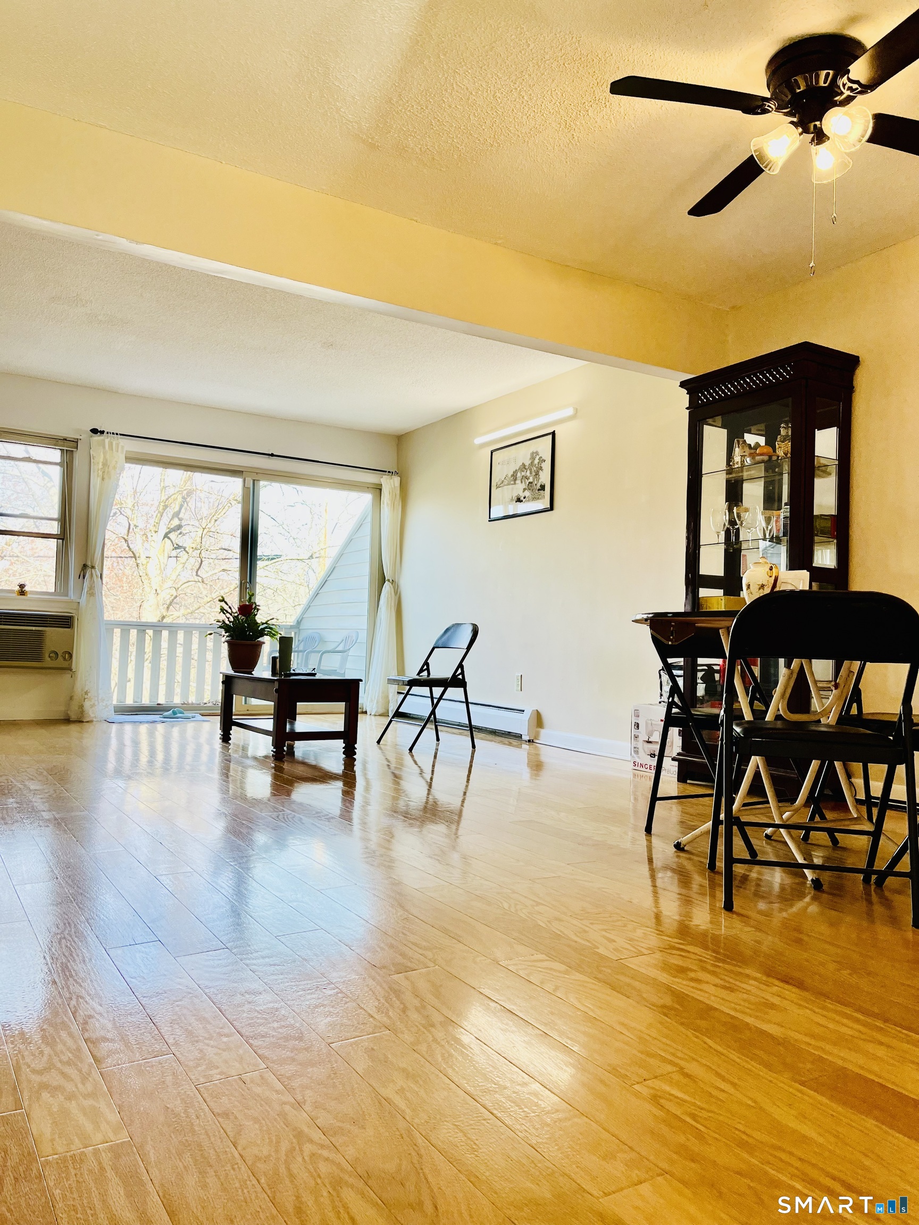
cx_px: 460
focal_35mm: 26
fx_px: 920
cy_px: 612
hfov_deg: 53.1
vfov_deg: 67.3
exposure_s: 1/120
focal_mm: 5.1
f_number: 1.6
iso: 50
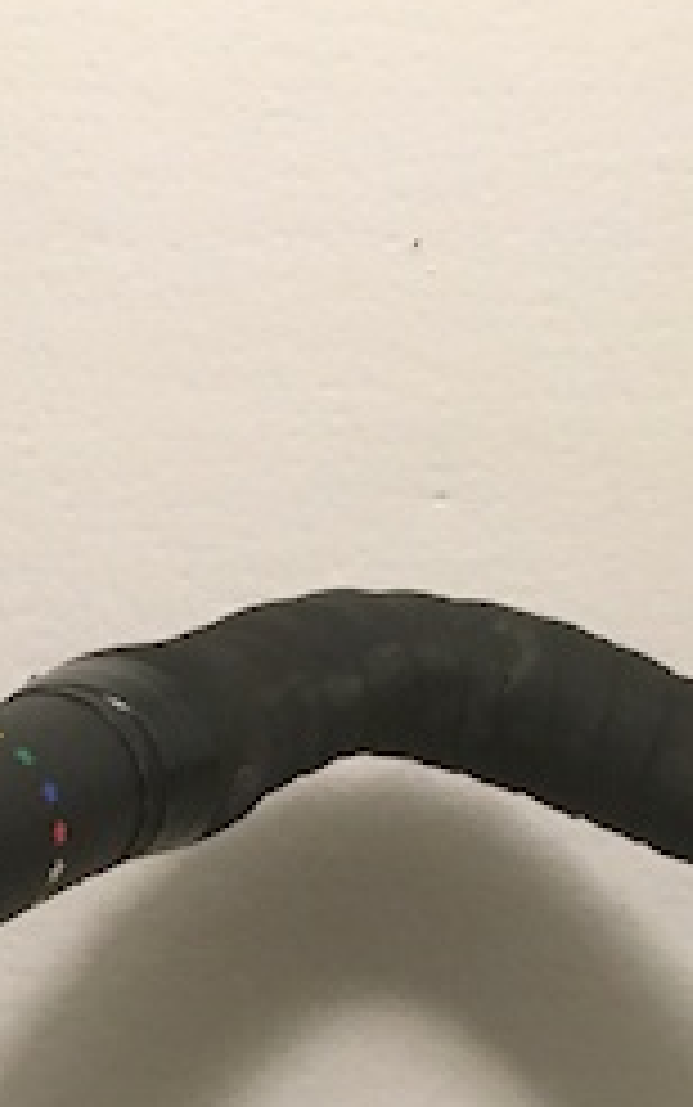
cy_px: 1215
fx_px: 3018
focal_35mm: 100
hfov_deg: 12.9
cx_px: -27
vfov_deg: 19.9
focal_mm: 4.15
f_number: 2.2
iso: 160
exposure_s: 1/30
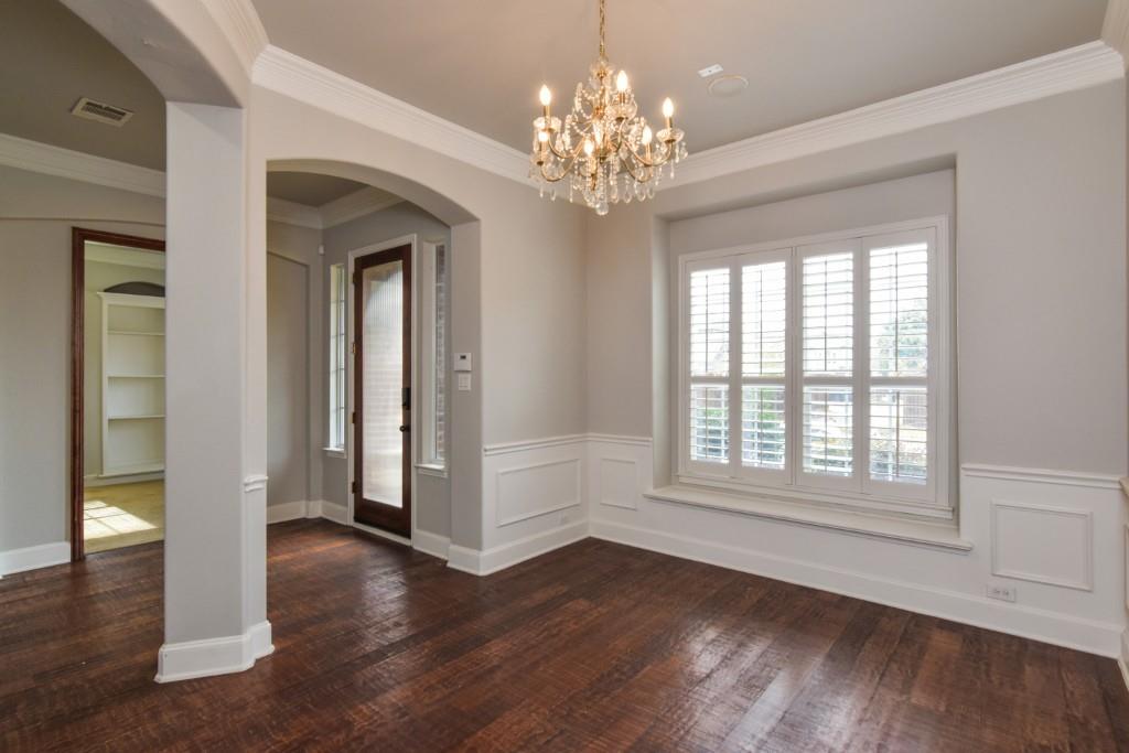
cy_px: 376
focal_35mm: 16
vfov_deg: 72.1
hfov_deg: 95.0
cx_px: 564
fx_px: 517
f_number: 6.3
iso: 400
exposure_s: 1/80
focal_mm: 11
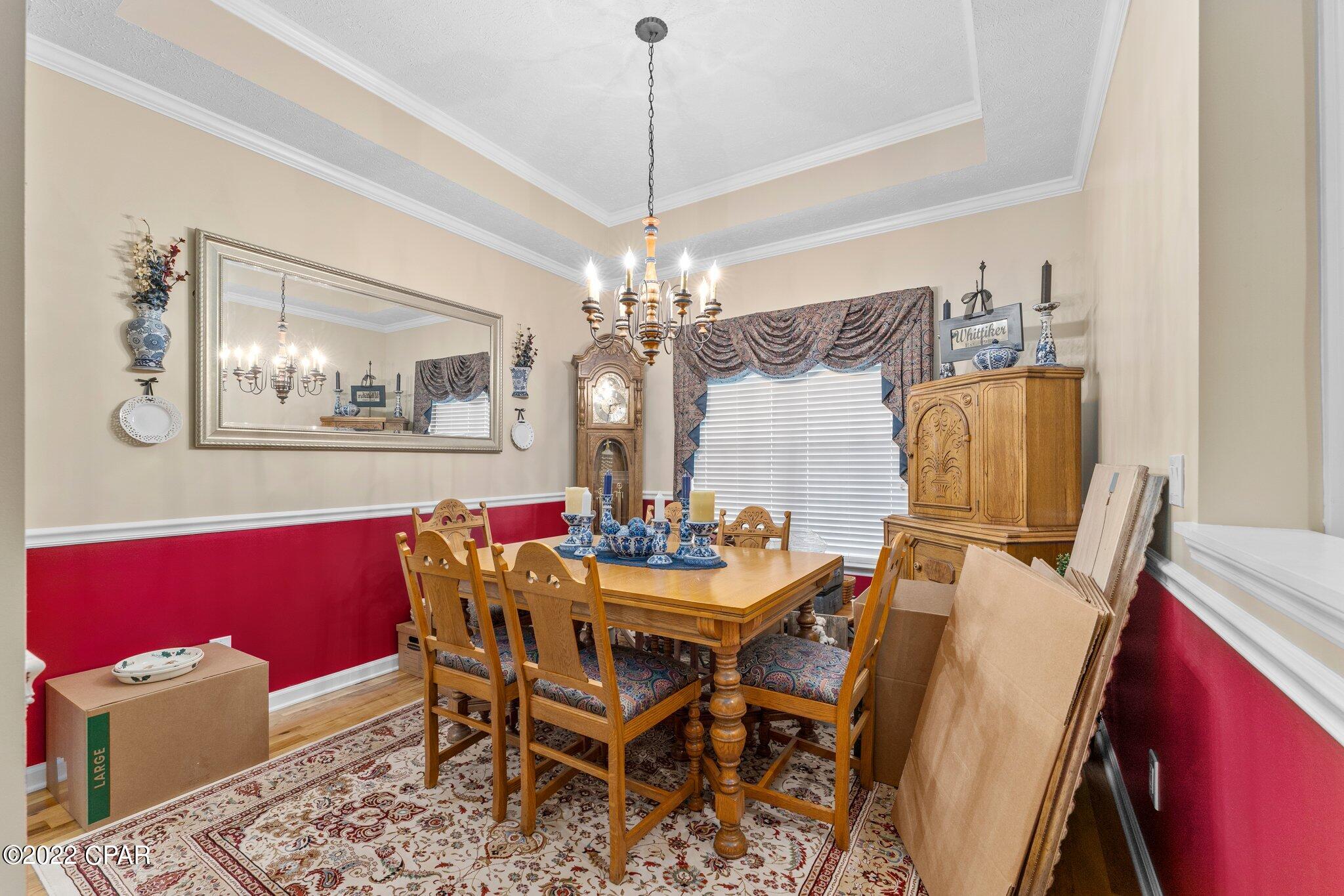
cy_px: 448
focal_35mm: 14
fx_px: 523
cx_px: 672
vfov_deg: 81.2
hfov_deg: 104.3
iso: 400
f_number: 8
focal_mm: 14
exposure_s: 1/4
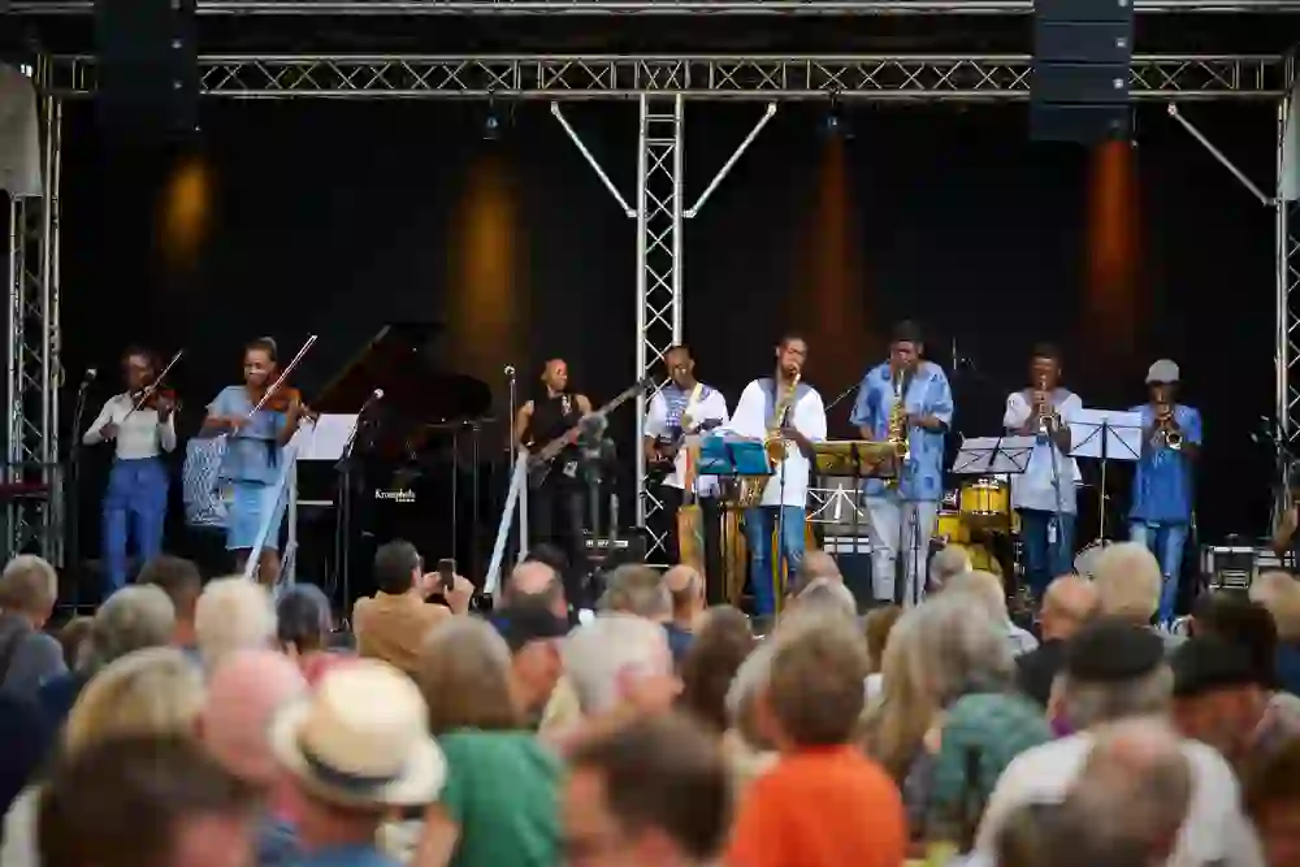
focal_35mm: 85
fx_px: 3070
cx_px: 650
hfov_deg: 23.9
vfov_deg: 16.1
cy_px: 434
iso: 200
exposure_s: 1/250
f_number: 1.8
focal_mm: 85
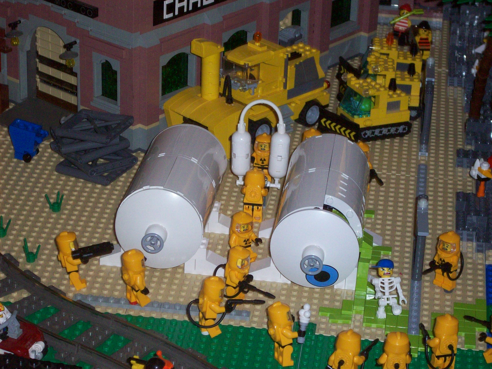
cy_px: 184
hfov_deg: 17.7
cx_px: 246
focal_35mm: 111
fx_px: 1578
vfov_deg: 13.3
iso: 200
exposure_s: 1/128
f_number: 5.2
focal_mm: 18.6
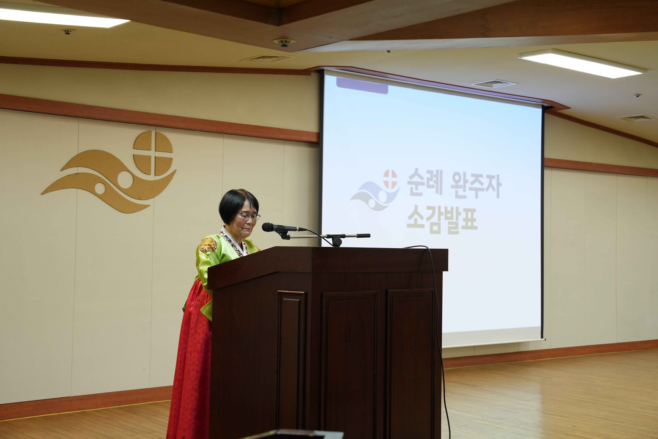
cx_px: 329
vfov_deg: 27.0
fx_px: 914
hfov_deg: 39.6
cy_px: 220
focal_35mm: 50
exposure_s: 1/200
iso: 2000
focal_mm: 50
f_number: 5.6
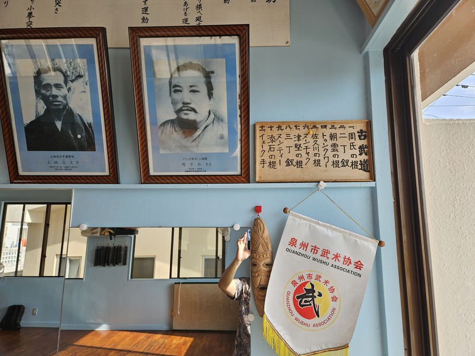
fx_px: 316
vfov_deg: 58.9
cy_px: 178
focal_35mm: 23
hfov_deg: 73.9
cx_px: 238
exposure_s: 1/511
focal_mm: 5.4
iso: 32
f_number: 1.8
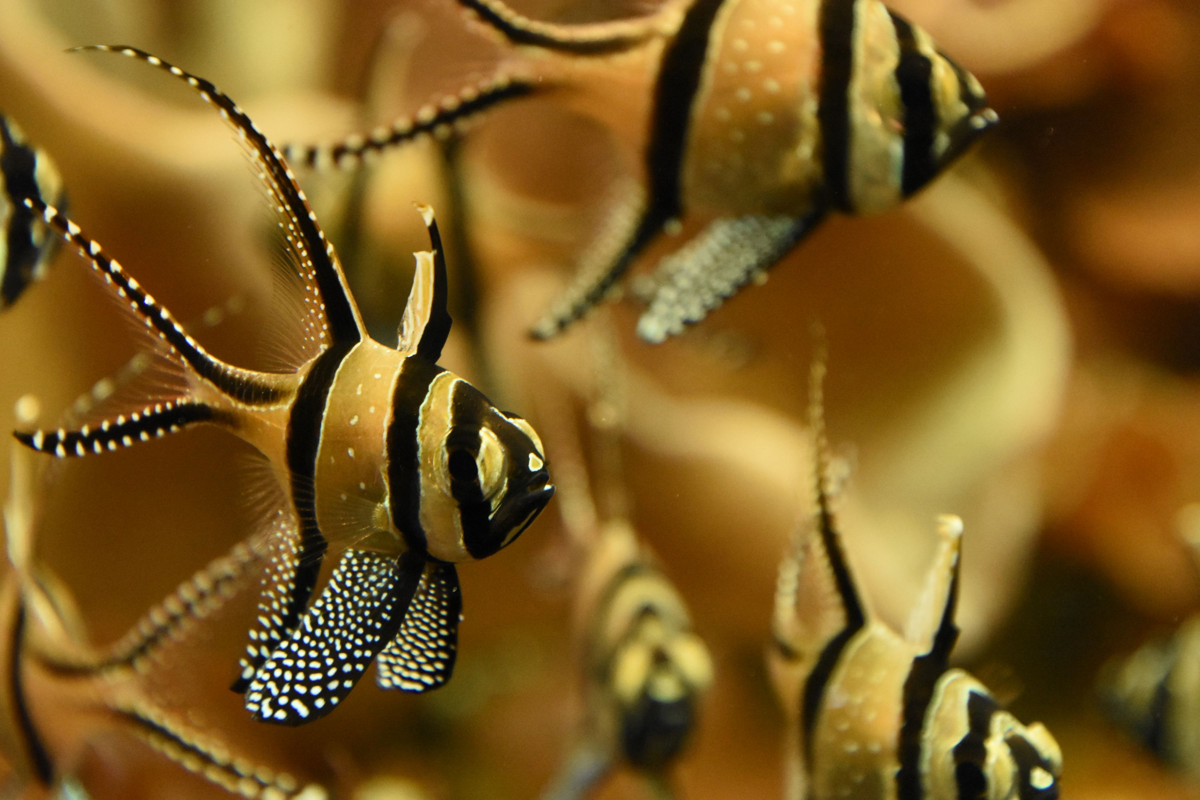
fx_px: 3100
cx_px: 600
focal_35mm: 93
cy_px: 400
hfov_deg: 21.9
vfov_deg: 14.7
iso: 5000
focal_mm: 62
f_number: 5
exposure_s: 1/400
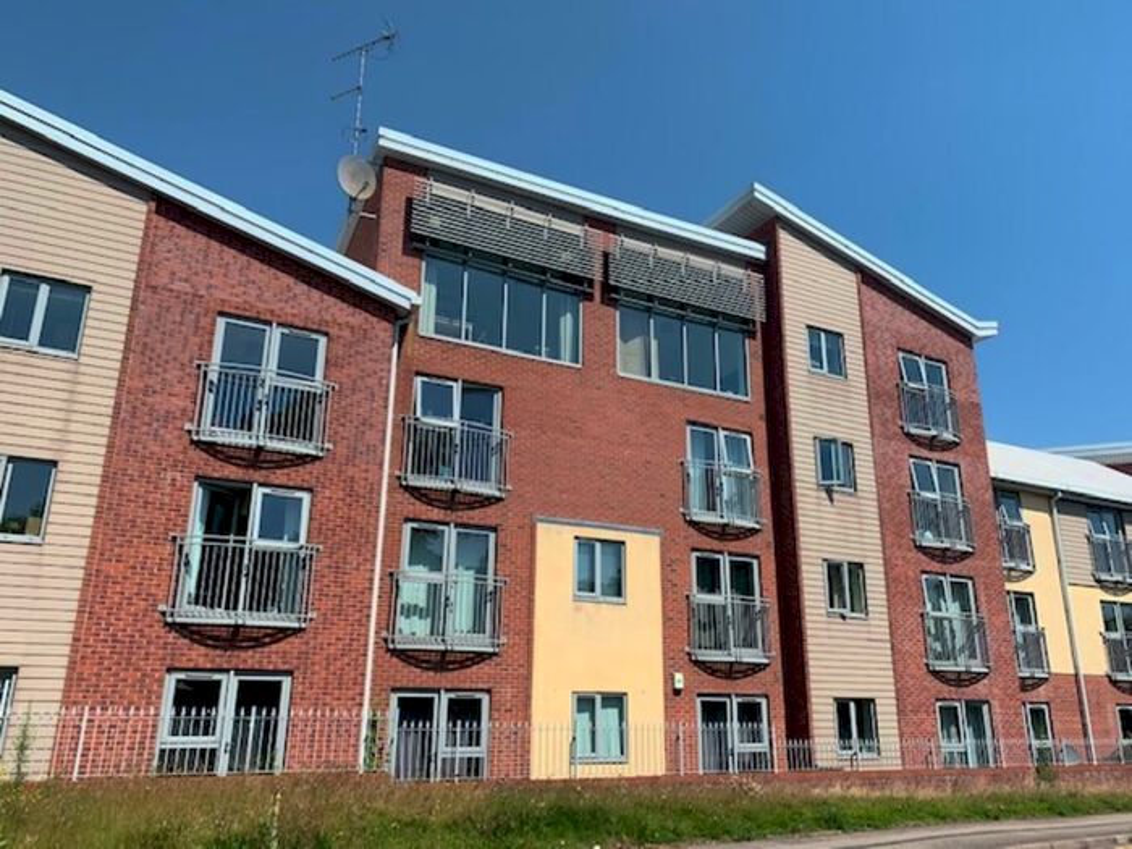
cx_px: 566
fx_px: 850
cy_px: 424
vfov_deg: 53.1
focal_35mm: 26
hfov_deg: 67.3
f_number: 1.8
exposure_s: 1/2421
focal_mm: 4.25
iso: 25
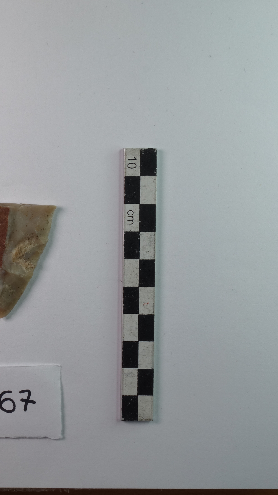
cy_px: 250
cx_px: -17
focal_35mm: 51
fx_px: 668
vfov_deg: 40.6
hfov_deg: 22.4
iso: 125
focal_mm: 12.03
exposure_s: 1/13
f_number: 11
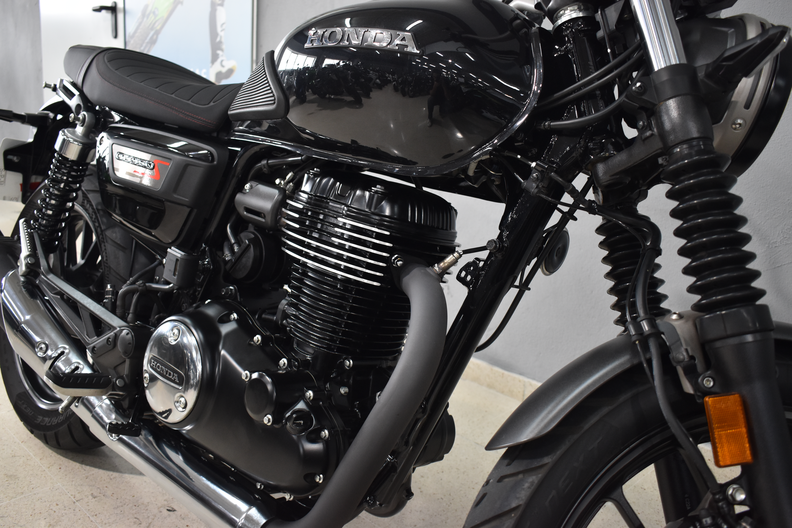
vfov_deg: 40.0
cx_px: 396
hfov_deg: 57.2
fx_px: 726
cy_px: 264
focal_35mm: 33
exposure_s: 1/60
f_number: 3.8
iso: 800
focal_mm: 22
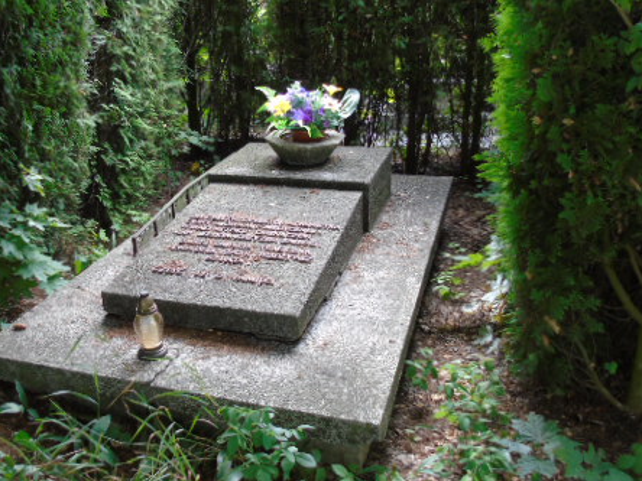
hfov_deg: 51.0
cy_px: 231
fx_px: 668
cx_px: 252
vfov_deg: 39.7
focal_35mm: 36
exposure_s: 1/60
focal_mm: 4.4
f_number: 3.4
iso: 80
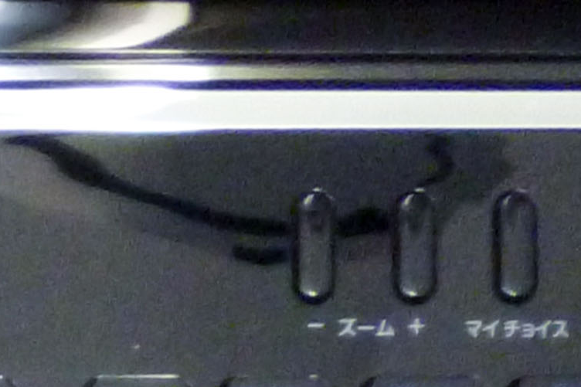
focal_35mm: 155
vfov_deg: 8.0
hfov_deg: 12.1
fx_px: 2501
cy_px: 1004
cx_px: -471
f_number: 3.1
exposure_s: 1/40
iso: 400
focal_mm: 5
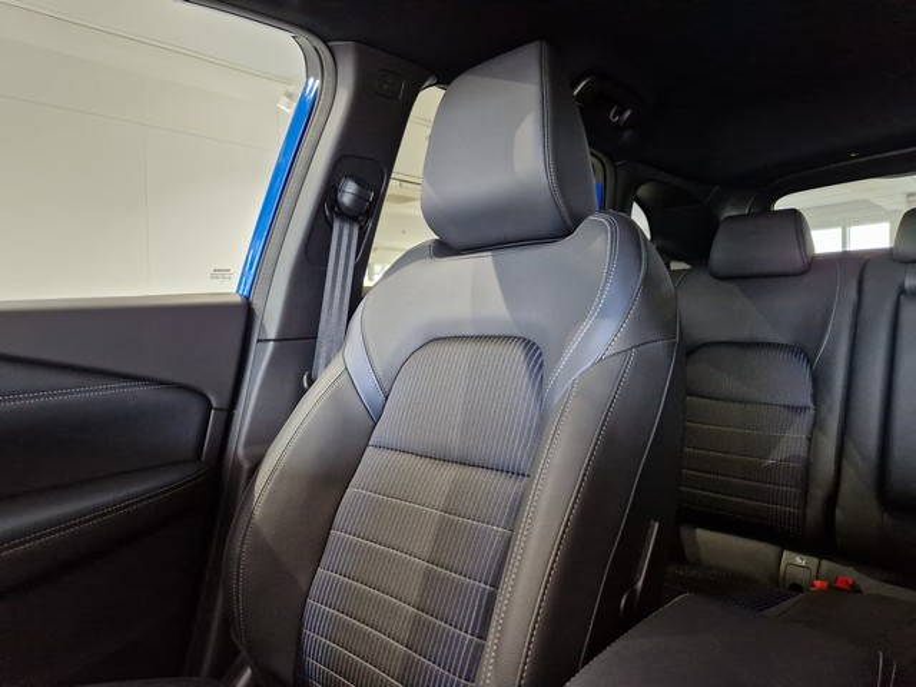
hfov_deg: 73.9
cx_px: 458
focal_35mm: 23
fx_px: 609
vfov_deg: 58.9
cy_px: 344
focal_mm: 5.4
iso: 400
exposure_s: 1/100
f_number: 1.8
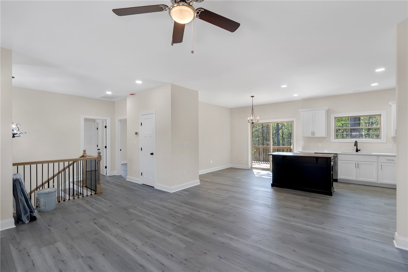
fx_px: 181
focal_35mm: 16
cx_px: 204
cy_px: 136
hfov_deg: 96.7
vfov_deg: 73.8
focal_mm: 16
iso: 100
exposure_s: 1/13
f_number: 8
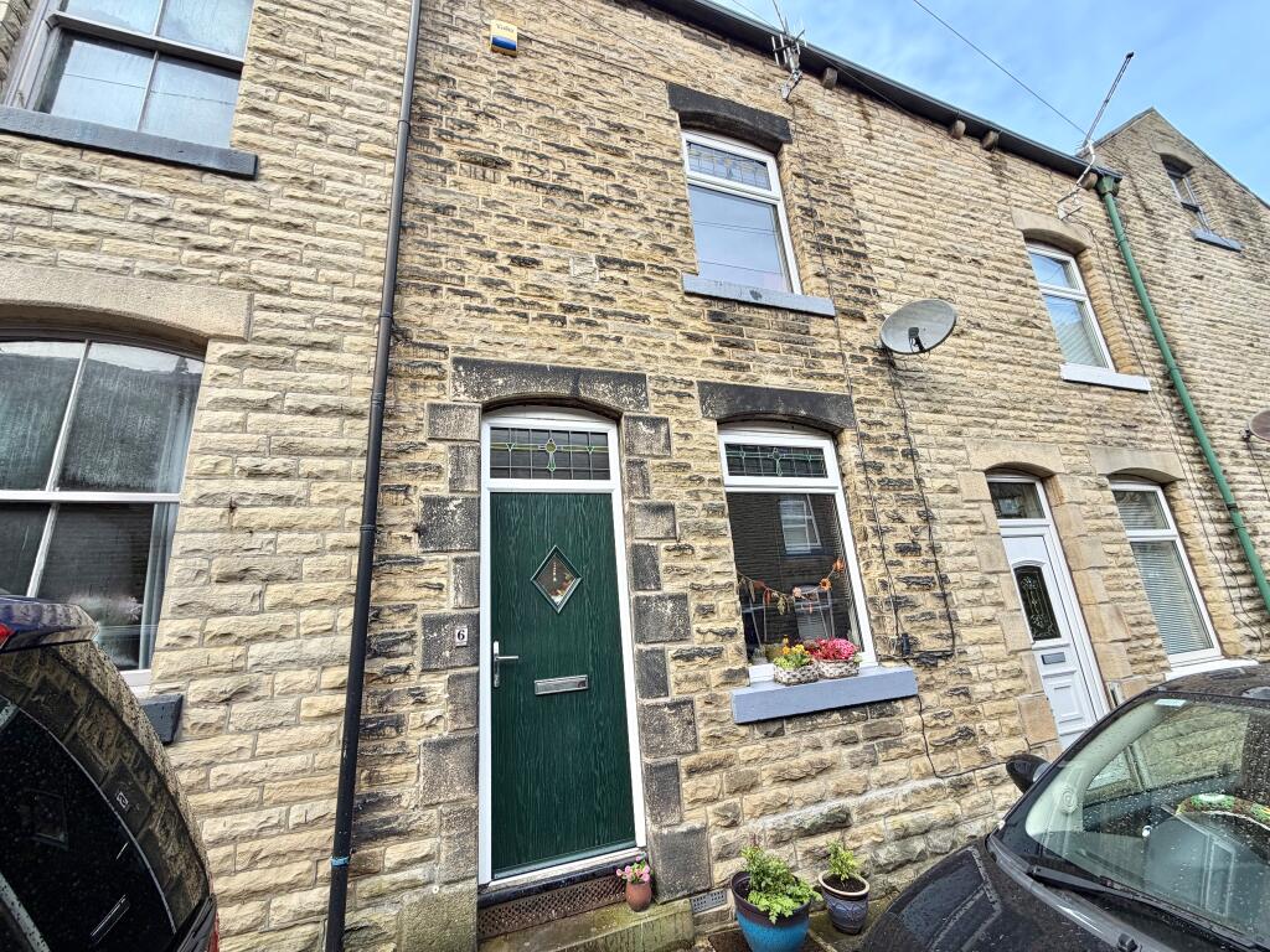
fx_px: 514
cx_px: 635
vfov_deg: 85.7
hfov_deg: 102.1
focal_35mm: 14
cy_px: 476
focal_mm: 2.22
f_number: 2.2
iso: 40
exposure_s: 1/205
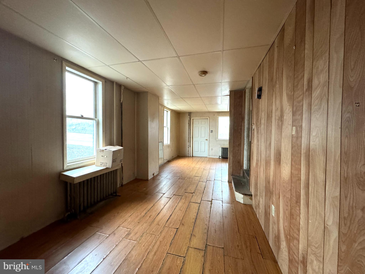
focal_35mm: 14
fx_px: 148
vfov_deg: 85.7
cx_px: 182
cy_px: 137
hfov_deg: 102.1
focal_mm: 2.22
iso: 800
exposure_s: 1/60
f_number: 2.2
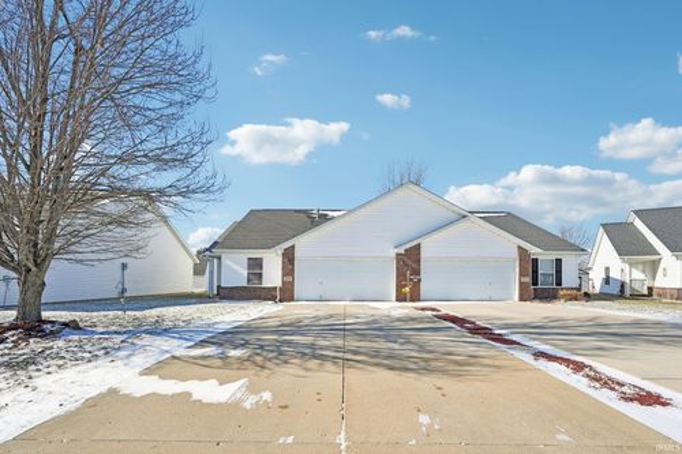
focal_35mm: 16
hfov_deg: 96.8
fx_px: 303
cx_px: 341
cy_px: 227
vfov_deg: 73.7
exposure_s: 1/400
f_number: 8
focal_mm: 16
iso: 100
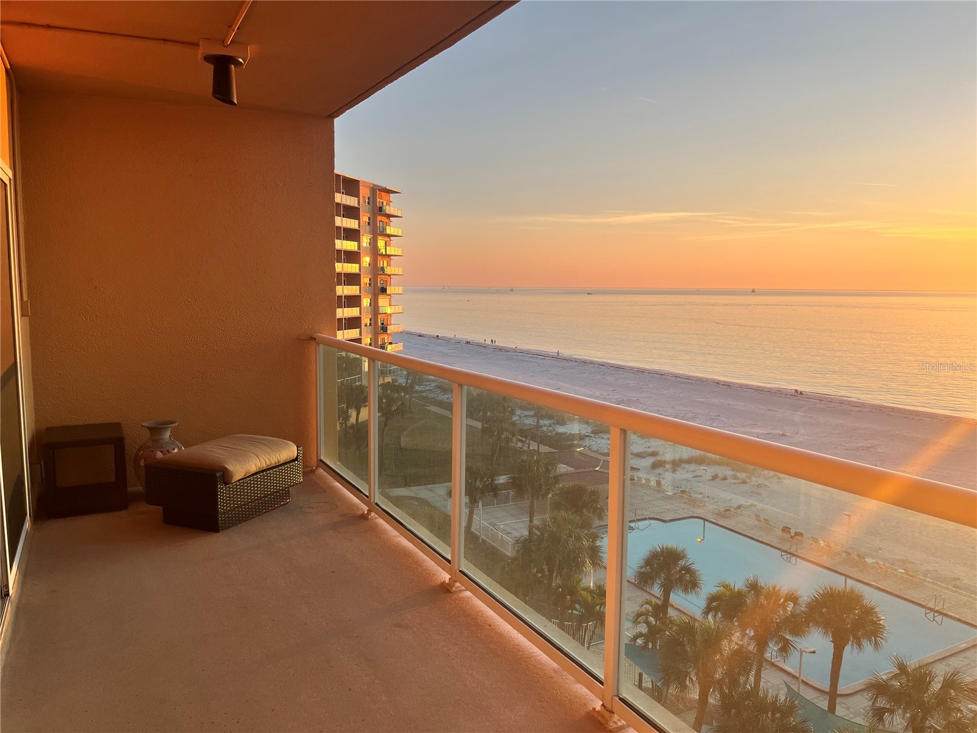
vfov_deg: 53.1
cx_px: 488
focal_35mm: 26
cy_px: 366
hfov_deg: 67.3
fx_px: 734
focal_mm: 5.1
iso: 50
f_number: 1.6
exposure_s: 1/1028
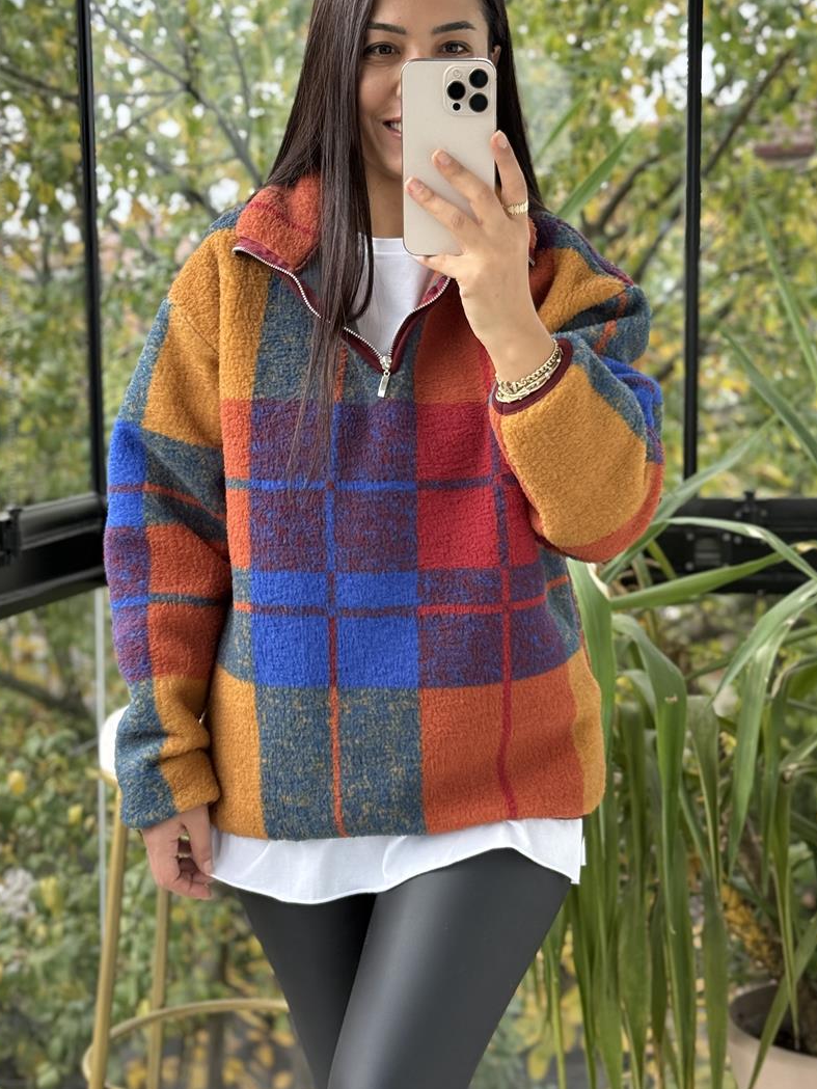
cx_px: 438
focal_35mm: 61
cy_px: 525
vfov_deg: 31.7
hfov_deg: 24.0
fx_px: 1919
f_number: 1.78
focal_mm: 6.76
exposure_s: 1/242
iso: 80
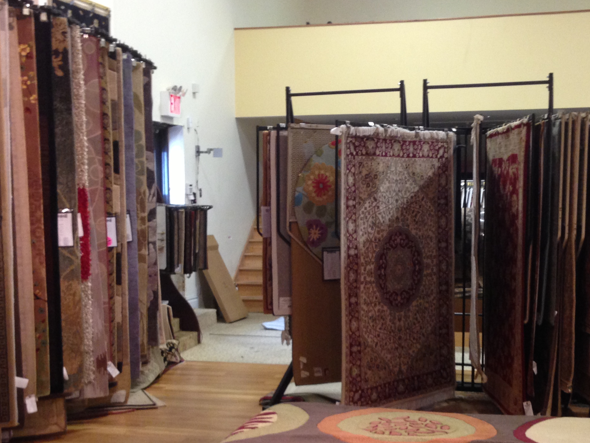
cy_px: 290
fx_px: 989
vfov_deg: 25.1
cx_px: 319
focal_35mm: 58
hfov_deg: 33.2
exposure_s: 1/20
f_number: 2.4
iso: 160
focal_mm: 4.13
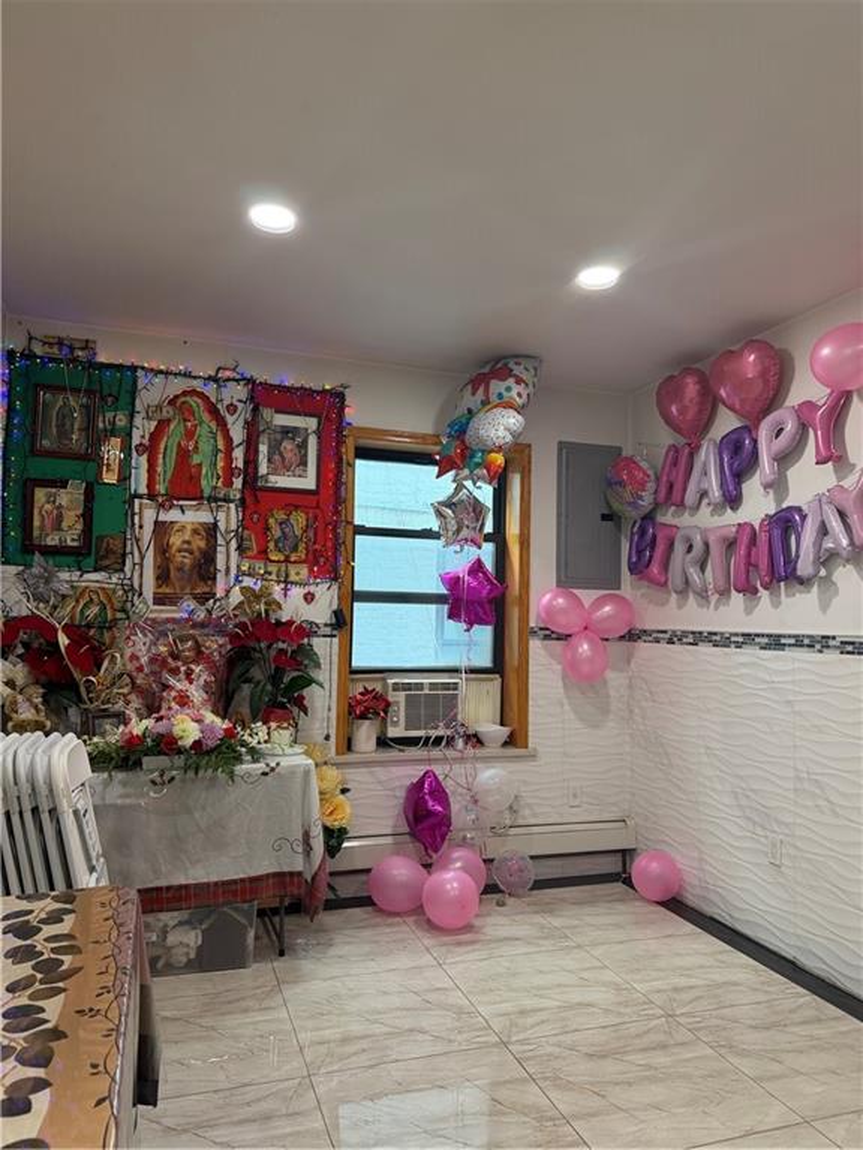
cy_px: 575
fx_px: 798
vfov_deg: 71.6
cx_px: 432
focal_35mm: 24
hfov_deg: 56.8
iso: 200
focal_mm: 6.76
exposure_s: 1/60
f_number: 1.78
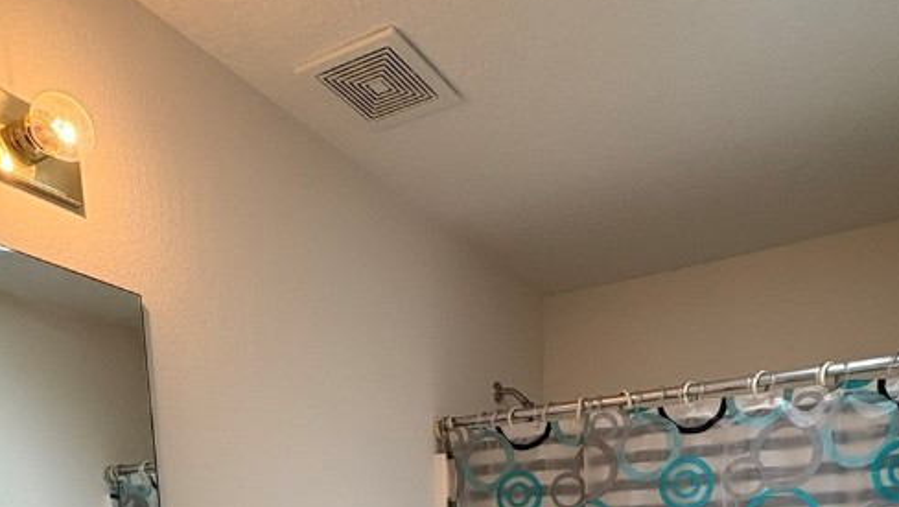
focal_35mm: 32
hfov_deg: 60.8
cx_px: 499
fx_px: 763
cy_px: 695
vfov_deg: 28.5
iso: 200
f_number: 2.2
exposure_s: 1/120
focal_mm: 2.22
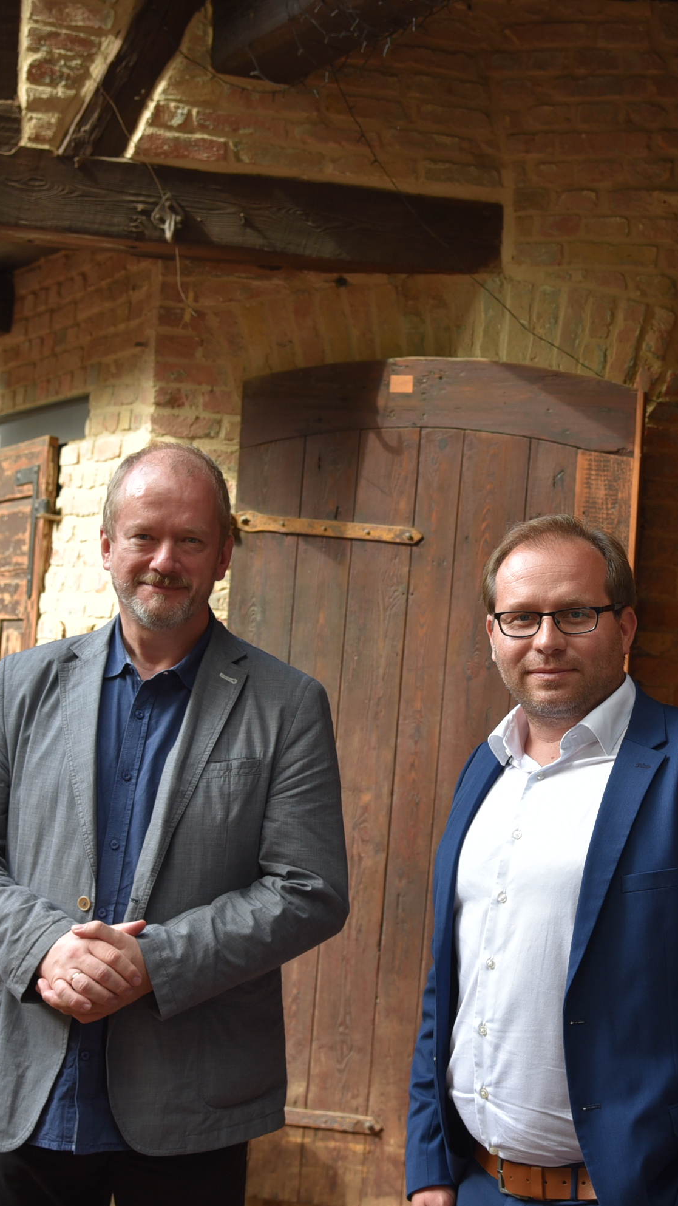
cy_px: 600
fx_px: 2333
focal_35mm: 73
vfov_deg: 29.0
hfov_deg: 16.4
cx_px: 512
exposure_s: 1/160
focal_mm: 46
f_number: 6.3
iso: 400
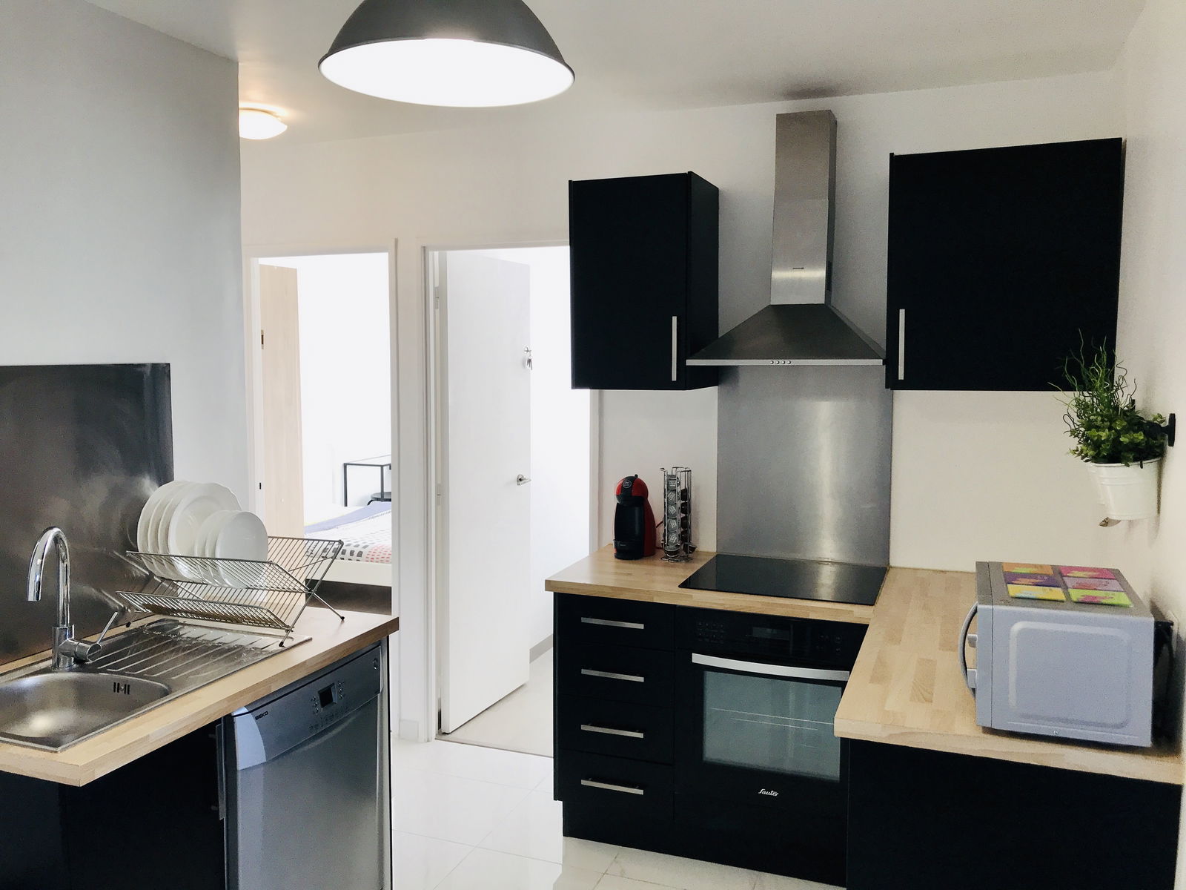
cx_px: 593
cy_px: 445
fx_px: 959
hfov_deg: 63.4
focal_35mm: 28
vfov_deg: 49.7
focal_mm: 3.99
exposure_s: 1/100
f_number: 1.8
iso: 25
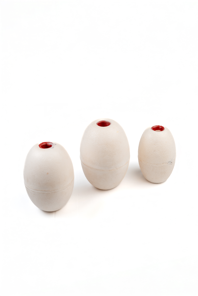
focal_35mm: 35
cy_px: 148
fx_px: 289
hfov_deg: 37.9
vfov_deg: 54.4
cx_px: 99
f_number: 7.1
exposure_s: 1/250
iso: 320
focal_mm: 35
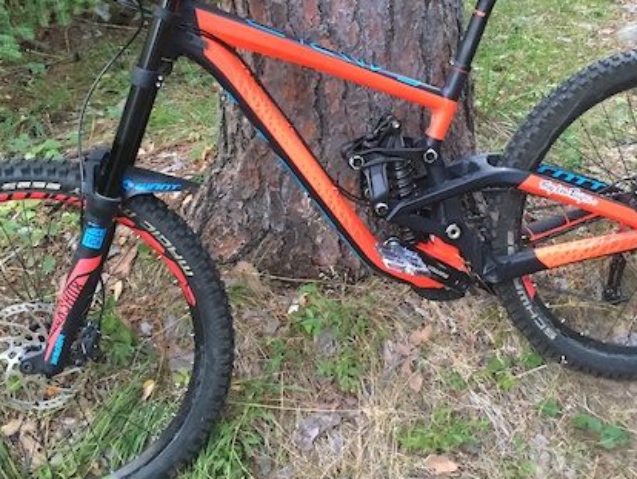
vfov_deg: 25.8
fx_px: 1031
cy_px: 109
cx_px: 371
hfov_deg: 34.3
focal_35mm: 56
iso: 160
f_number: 2.2
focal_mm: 4.15
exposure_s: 1/30
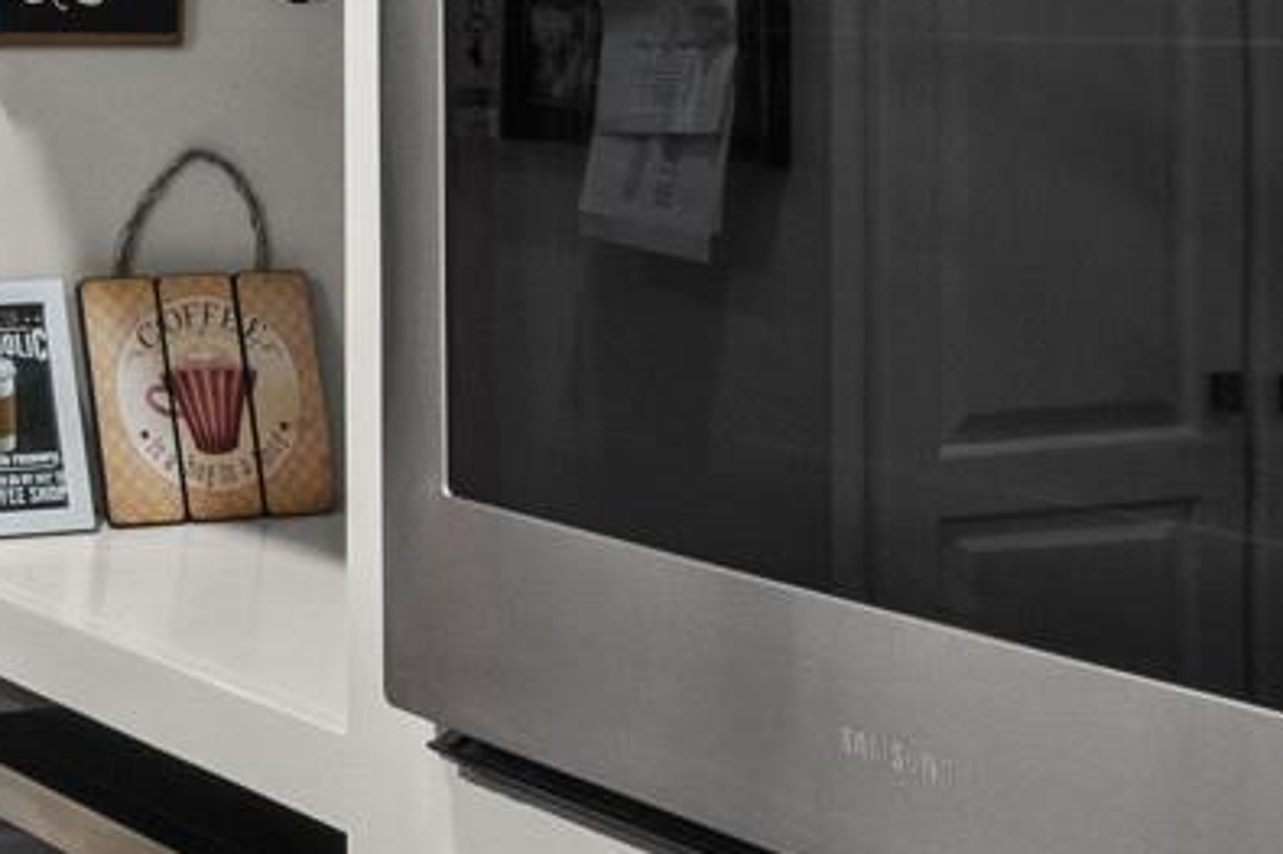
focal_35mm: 95
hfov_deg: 19.9
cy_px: -68
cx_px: -325
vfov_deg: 14.1
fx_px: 3384
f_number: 9
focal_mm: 10
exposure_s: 1/1.25
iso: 250
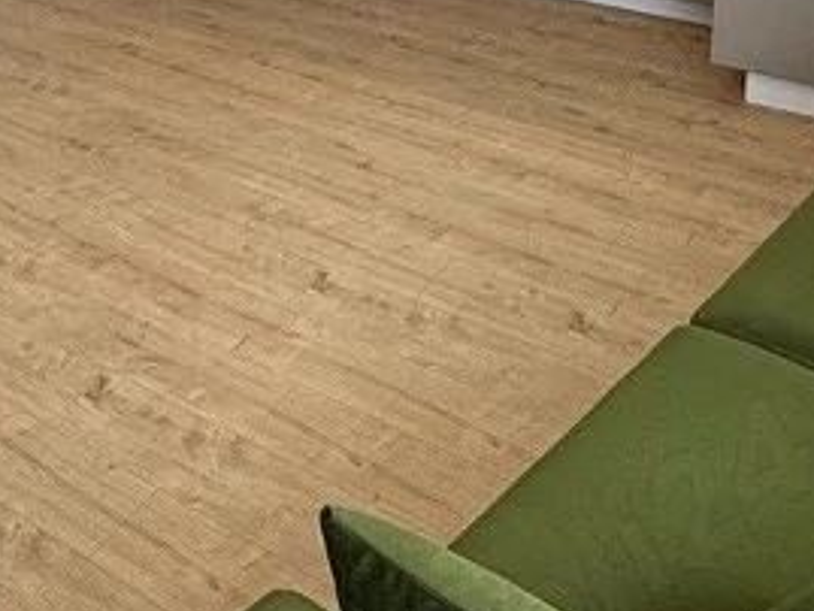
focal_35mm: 52
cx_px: 73
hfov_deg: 34.6
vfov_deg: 24.0
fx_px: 1223
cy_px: -218
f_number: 2.2
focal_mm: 2.22
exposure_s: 1/100
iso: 80
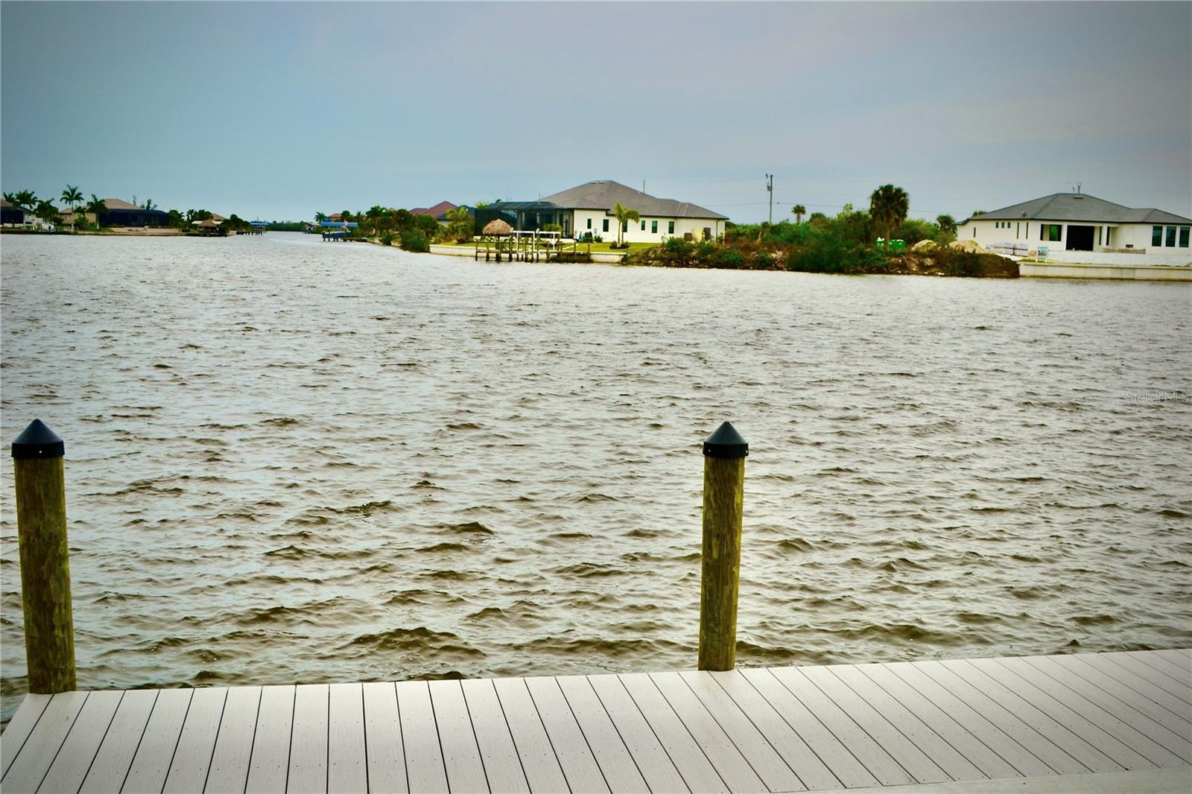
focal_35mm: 42
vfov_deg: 31.9
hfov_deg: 46.4
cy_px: 397
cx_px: 596
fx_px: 1390
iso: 100
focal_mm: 28
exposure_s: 1/250
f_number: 8
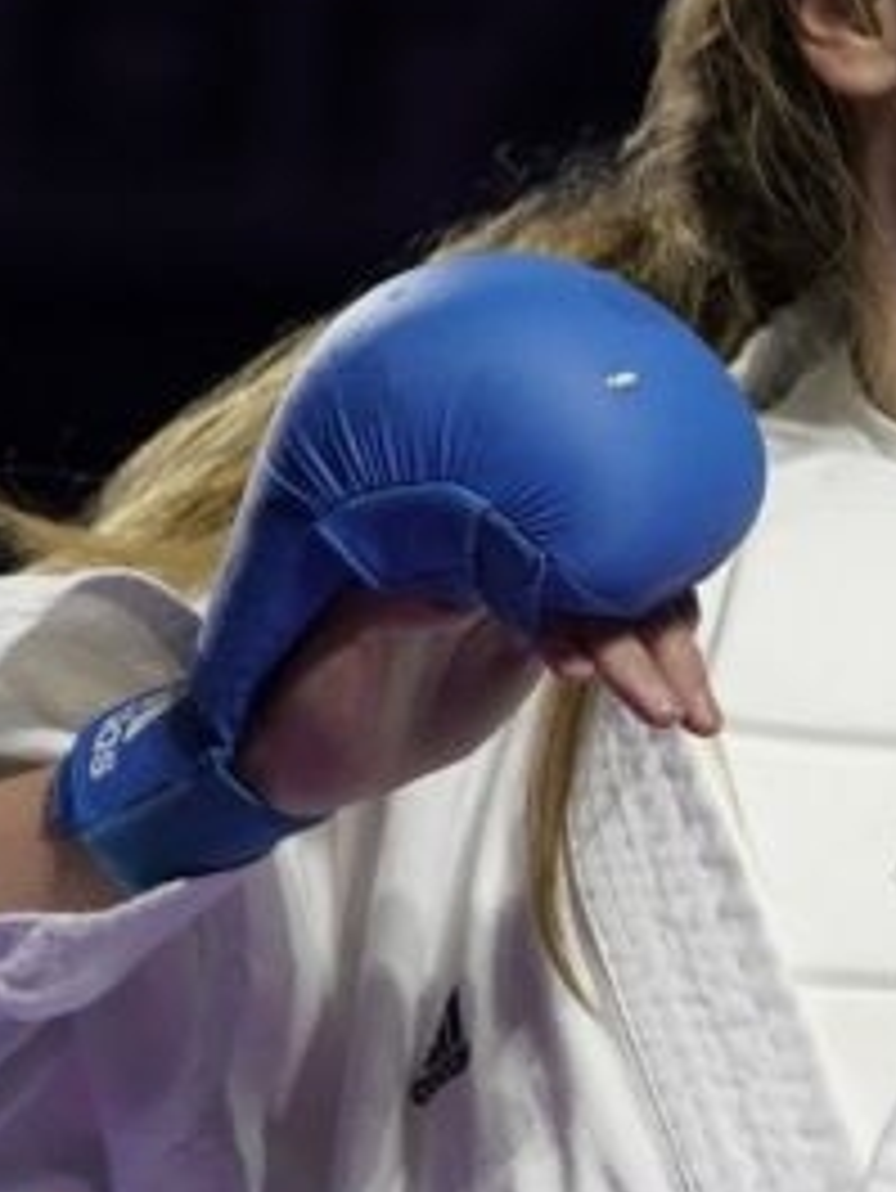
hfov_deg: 1.8
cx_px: 3134
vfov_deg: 2.4
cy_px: 913
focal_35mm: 810
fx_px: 27932
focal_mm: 124
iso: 1250
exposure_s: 1/1000
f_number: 2.8
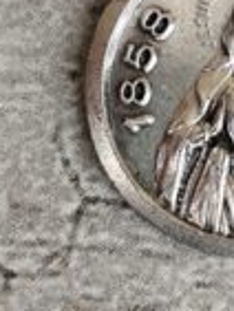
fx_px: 2376
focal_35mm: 264
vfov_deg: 7.5
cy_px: 26
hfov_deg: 5.6
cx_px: 285
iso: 50
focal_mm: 6.19
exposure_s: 1/100
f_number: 1.65
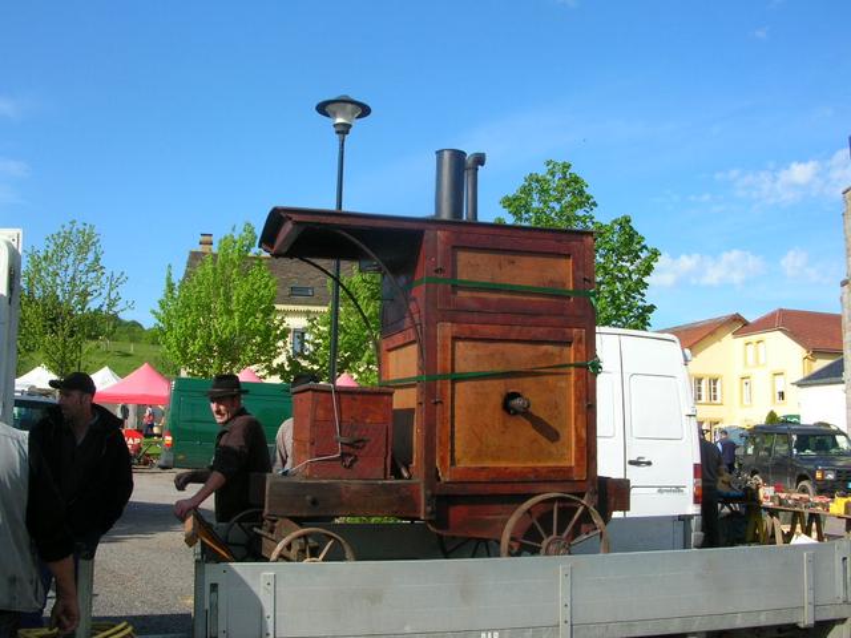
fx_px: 860
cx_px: 426
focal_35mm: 35
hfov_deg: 52.6
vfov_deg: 40.7
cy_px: 319
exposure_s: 1/218
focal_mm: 5.8
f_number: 5.6
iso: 50
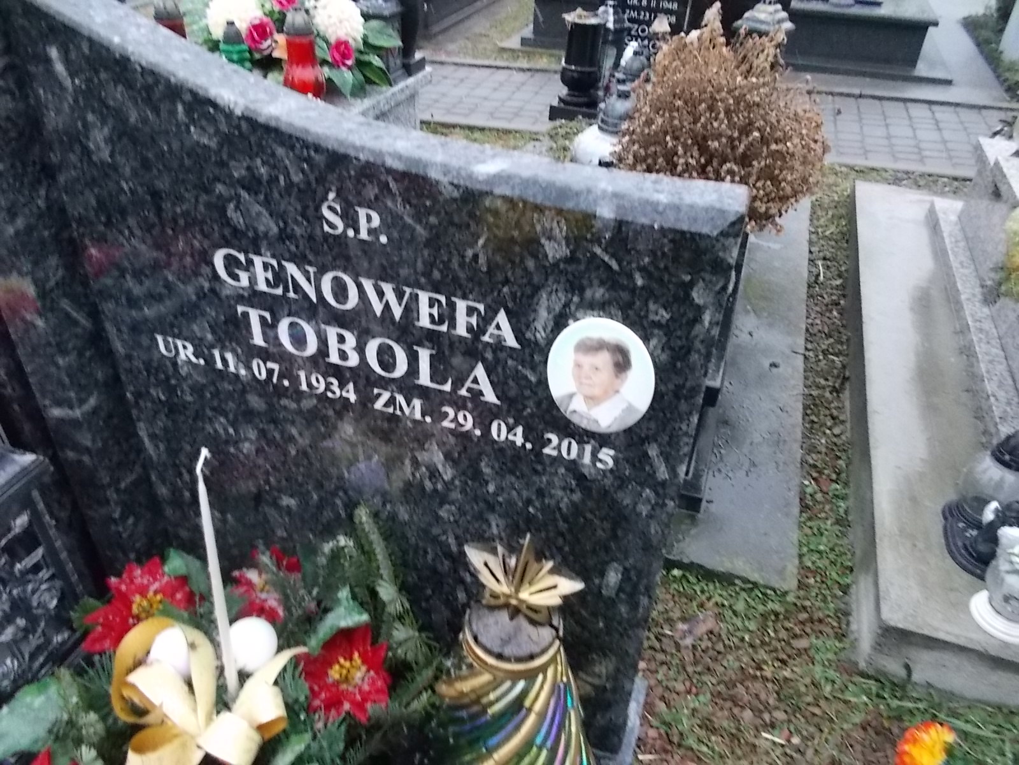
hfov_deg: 67.3
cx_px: 510
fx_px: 765
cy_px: 382
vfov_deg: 53.1
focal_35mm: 26
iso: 400
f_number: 3.2
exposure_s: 1/60
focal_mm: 4.6
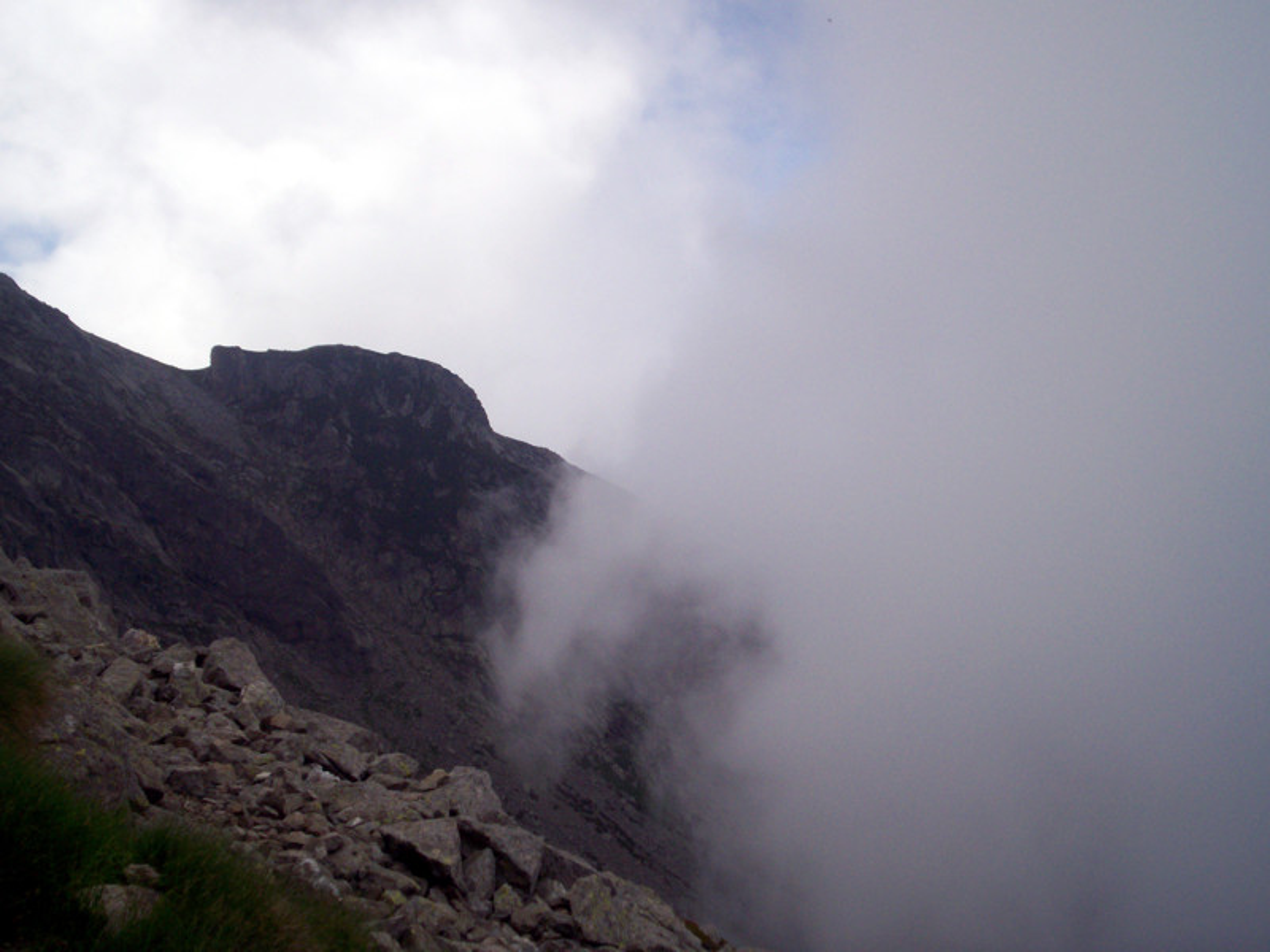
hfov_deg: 51.4
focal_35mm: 36
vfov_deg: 39.7
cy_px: 476
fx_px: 1321
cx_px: 635
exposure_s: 1/841
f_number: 4.5
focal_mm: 5.9
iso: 100
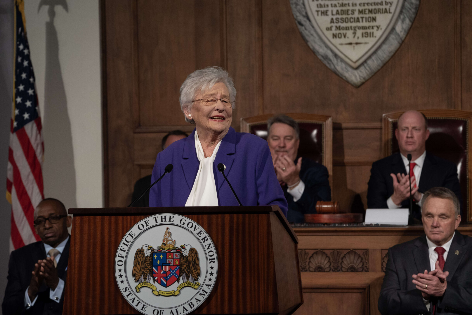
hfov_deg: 13.3
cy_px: 158
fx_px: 2019
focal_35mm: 154
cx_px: 236
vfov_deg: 8.9
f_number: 8
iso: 2000
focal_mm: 154
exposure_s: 1/250
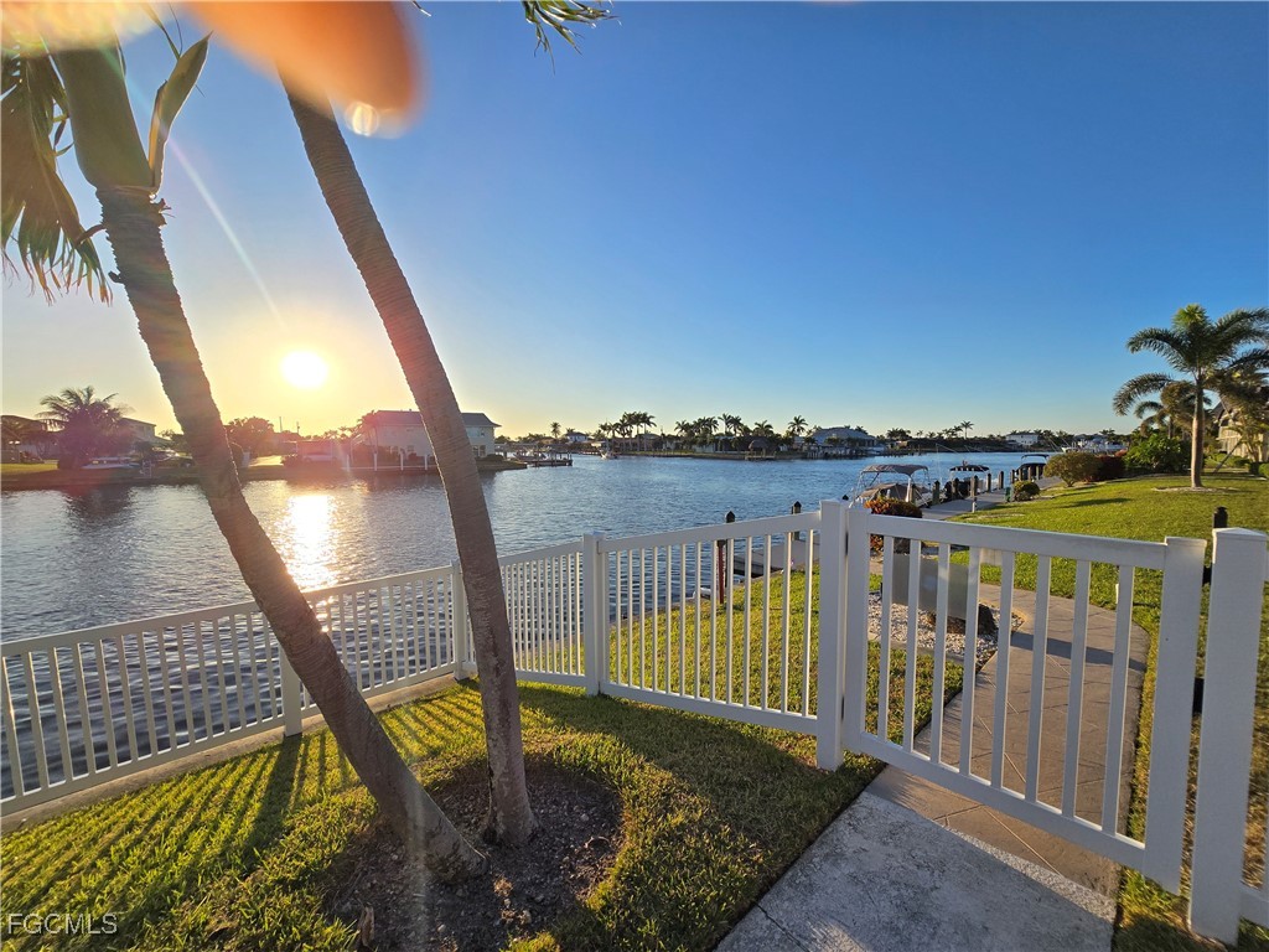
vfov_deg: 89.9
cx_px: 634
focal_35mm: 13
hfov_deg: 106.2
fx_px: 477
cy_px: 476
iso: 50
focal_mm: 2.2
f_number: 2.2
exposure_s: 1/2882
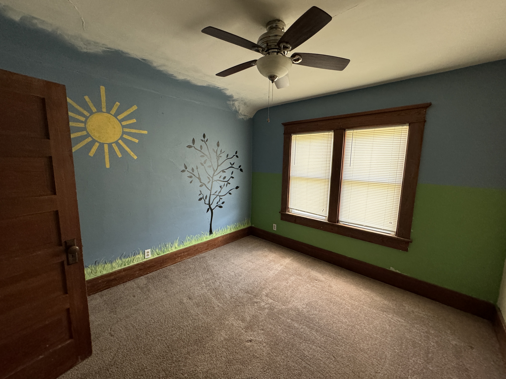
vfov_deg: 85.7
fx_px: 205
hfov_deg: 102.1
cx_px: 253
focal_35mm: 14
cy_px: 190
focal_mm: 2.22
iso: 320
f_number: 2.2
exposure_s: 1/77
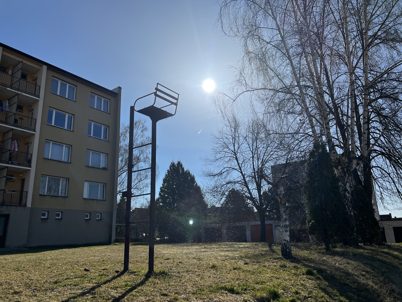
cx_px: 201
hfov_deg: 67.3
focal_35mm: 26
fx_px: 302
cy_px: 151
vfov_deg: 53.1
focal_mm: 5.7
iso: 50
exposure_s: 1/12658
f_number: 1.5
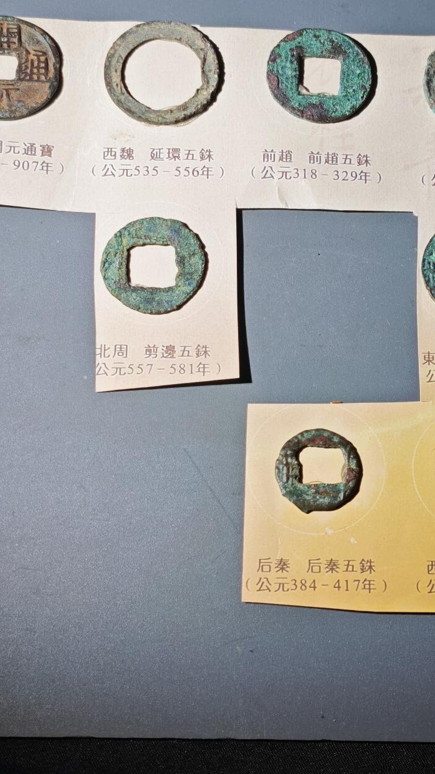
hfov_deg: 15.2
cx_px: 309
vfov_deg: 26.8
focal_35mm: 79
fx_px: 1620
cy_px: 412
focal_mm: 5.85
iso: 50
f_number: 1.63
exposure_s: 1/119
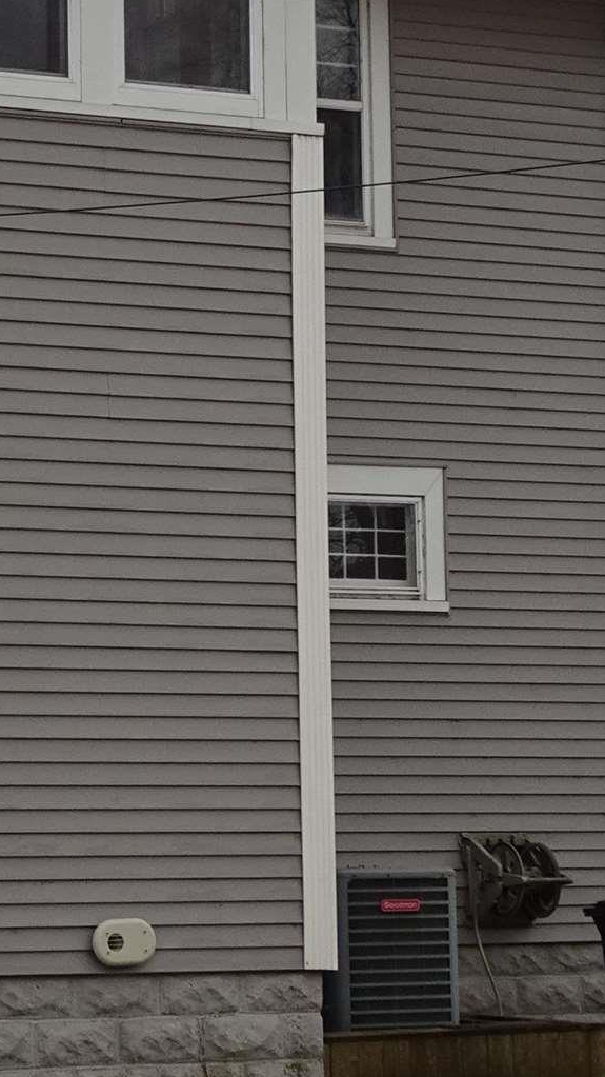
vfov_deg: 19.8
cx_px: -88
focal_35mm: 108
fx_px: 3082
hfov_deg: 11.0
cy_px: 532
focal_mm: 5.57
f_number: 4
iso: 80
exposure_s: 1/250
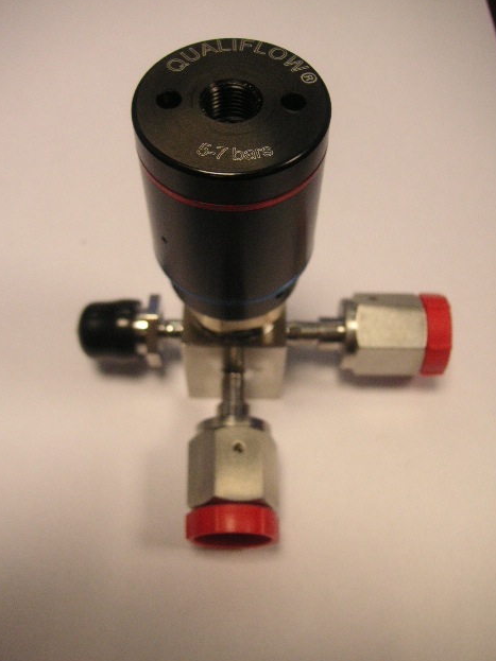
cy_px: 329
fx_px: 726
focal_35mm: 38
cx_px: 249
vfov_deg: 49.0
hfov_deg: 37.7
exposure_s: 1/45
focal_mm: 6.1
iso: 100
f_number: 2.8
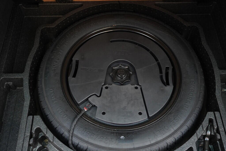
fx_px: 226
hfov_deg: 53.1
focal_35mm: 36
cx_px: 113
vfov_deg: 36.9
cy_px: 76
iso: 640
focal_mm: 24
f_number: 2.8
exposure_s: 1/40
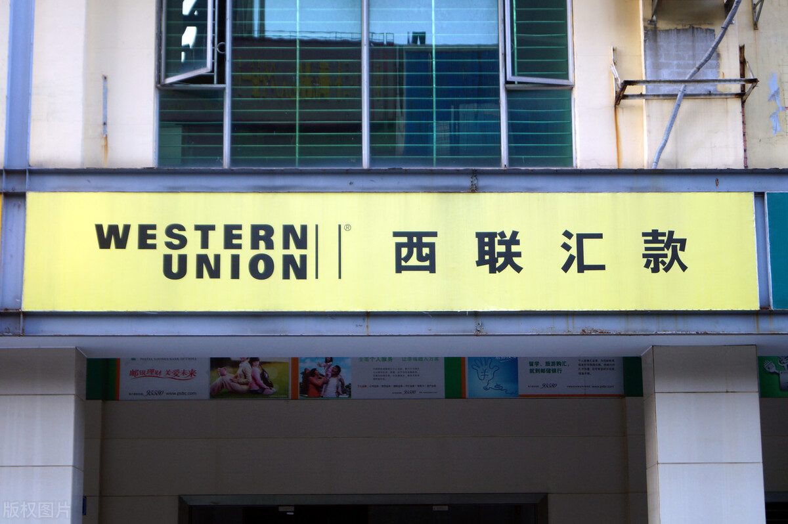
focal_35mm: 75
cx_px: 394
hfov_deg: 27.0
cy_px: 262
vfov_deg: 18.2
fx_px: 1640
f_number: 5.6
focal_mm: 50
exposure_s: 1/100
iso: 200
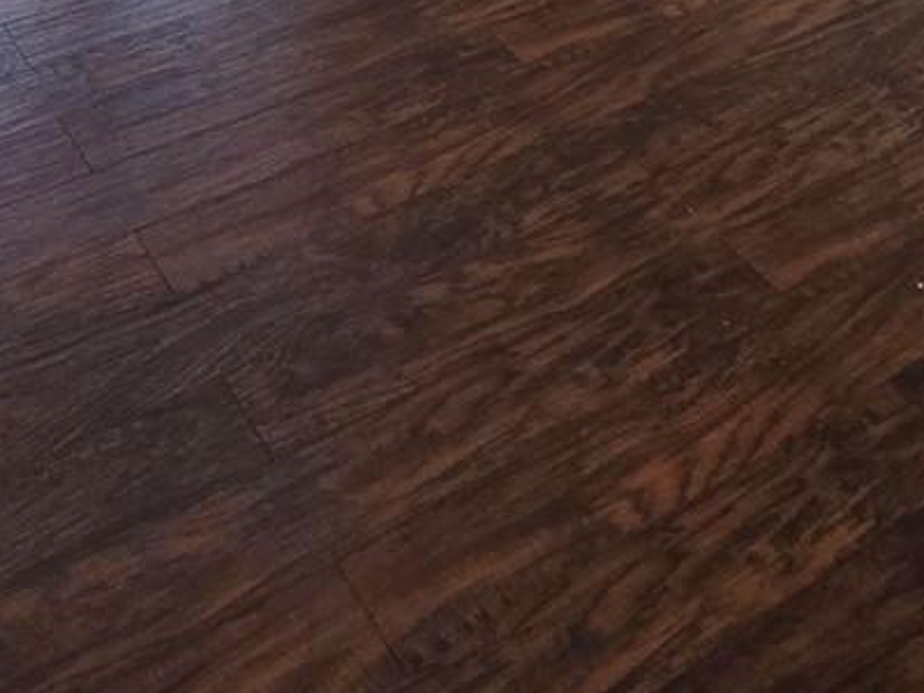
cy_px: -649
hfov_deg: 36.5
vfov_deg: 19.0
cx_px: 312
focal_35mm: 52
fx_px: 1388
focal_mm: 2.2
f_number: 2.2
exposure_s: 1/60
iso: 64
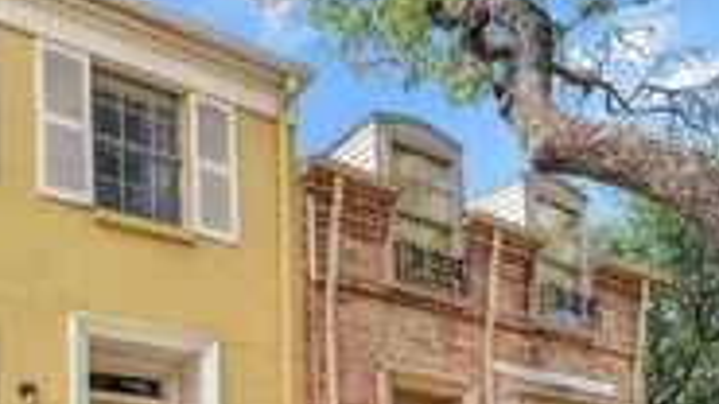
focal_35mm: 34
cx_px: 159
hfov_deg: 54.6
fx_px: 648
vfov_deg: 28.5
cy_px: 522
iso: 100
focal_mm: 12
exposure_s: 1/60
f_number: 11
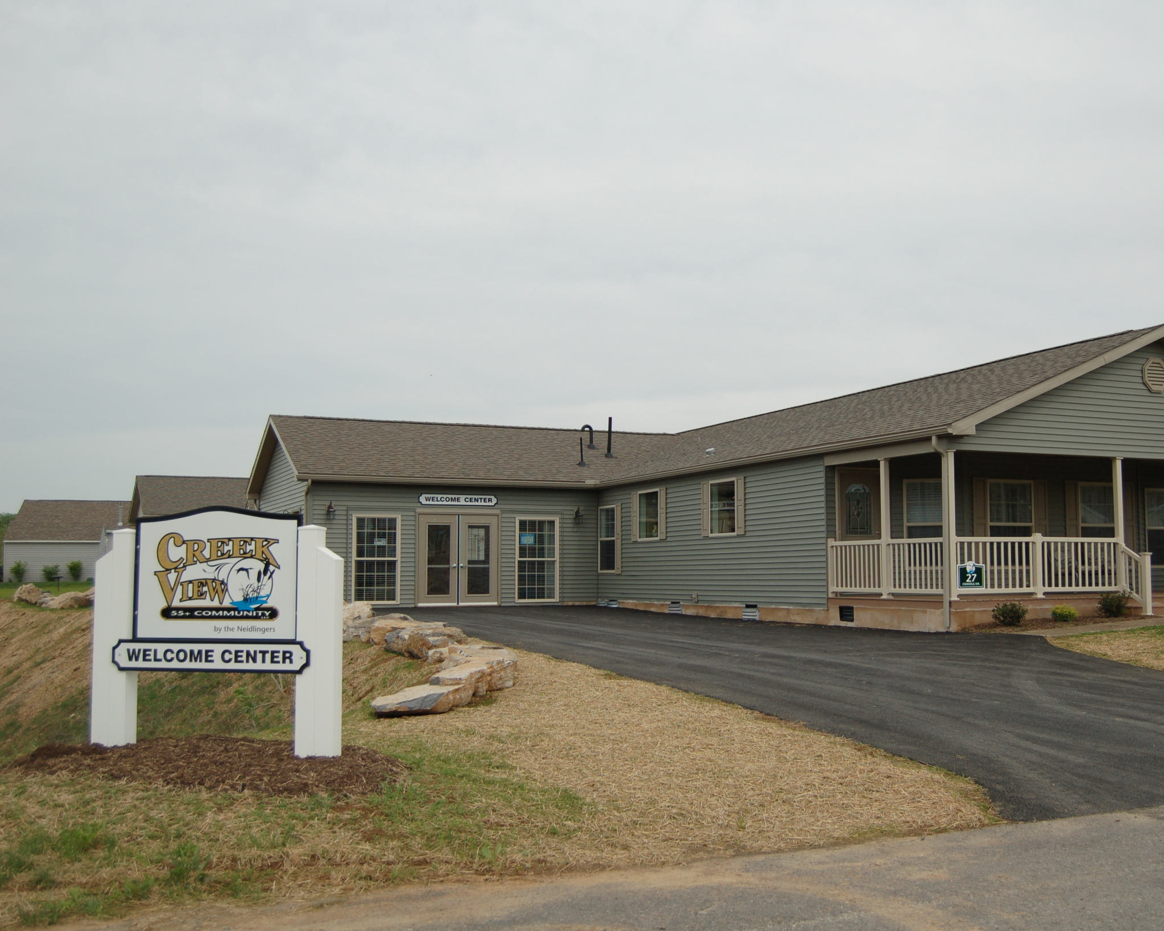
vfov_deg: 39.2
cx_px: 704
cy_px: 461
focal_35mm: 38
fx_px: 1309
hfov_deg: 47.6
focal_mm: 22
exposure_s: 1/1600
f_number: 3.8
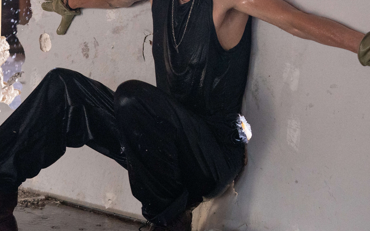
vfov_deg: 8.8
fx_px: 1492
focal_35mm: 148
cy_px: 53
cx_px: 154
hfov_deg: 14.1
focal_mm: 72
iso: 6400
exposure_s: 1/320
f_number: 4.5
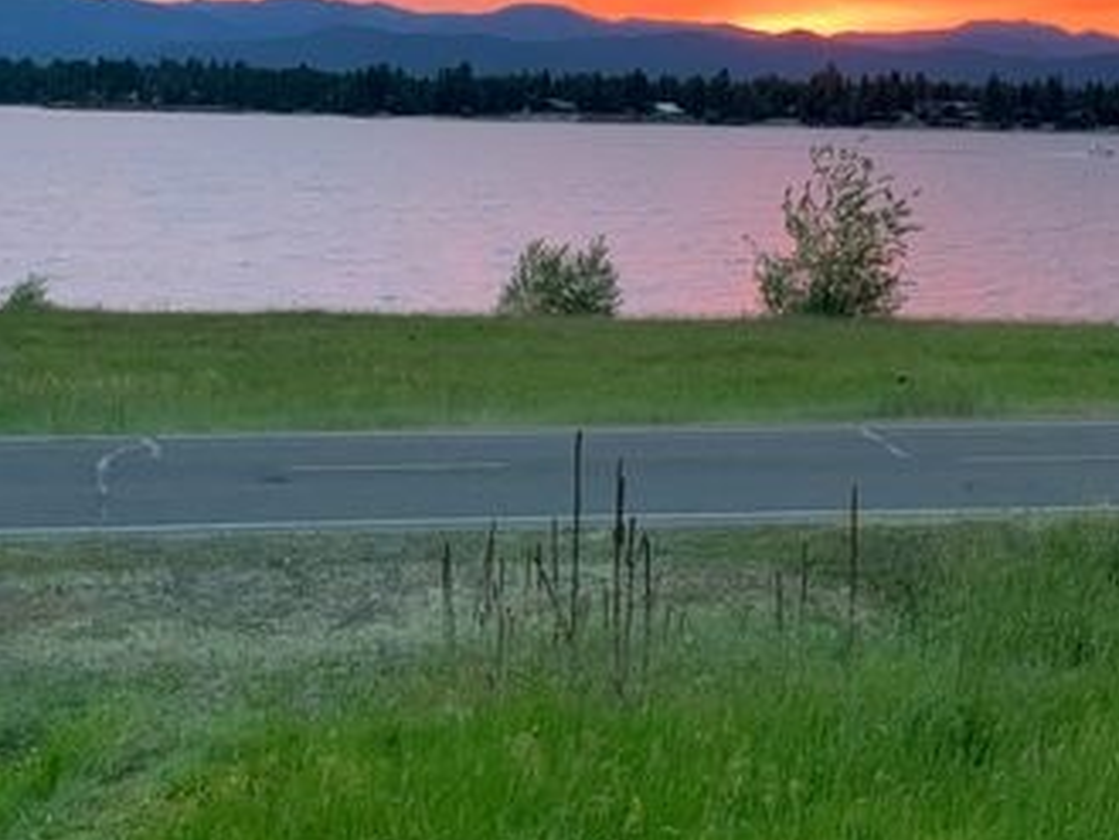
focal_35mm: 79
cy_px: 298
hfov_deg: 24.4
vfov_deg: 18.6
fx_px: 2555
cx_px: 844
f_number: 2.4
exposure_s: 1/60
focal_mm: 6
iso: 200
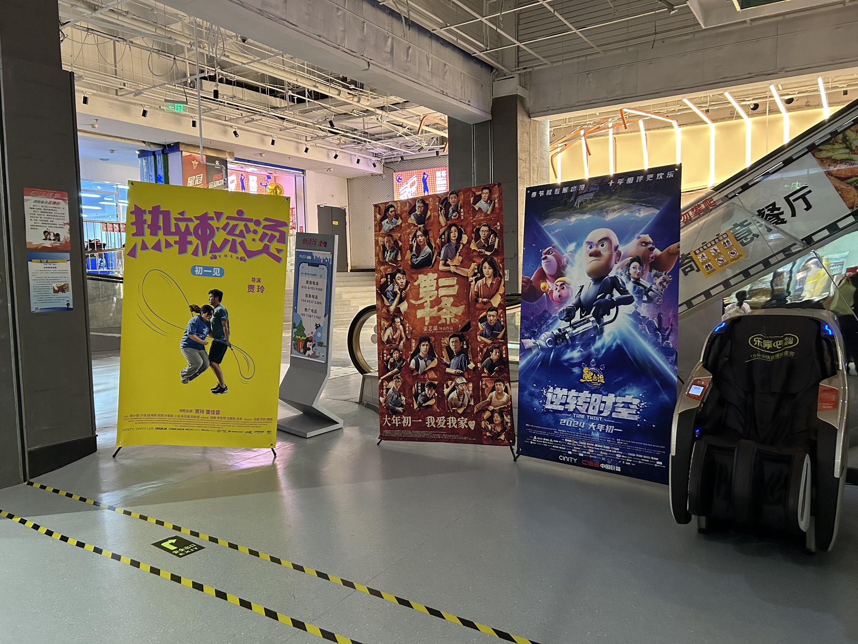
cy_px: 322
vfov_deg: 53.1
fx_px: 644
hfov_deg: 67.3
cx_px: 429
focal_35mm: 26
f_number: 1.5
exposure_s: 1/50
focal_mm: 5.7
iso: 400
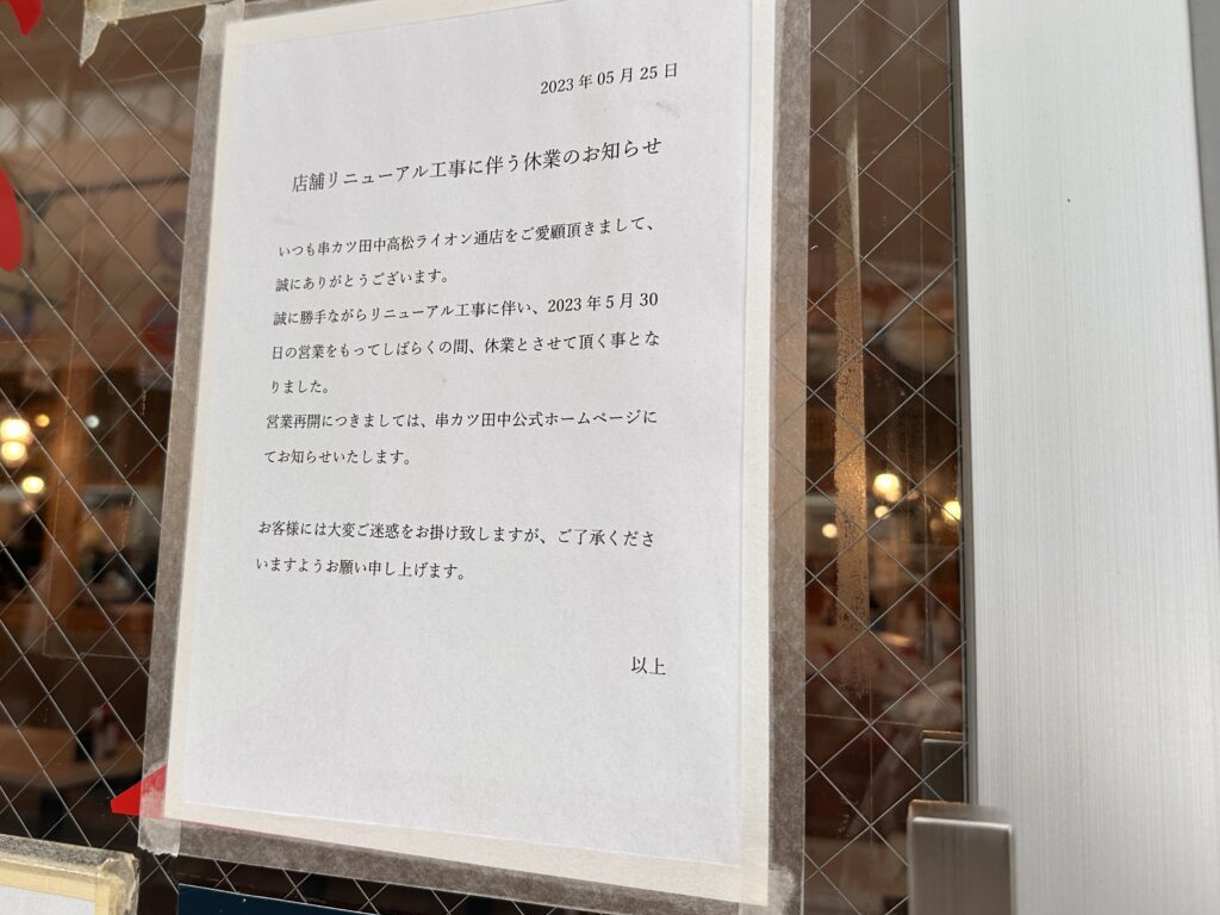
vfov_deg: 46.7
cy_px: 407
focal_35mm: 30
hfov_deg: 59.7
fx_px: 1057
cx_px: 515
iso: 80
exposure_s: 1/361
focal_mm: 6.86
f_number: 1.78
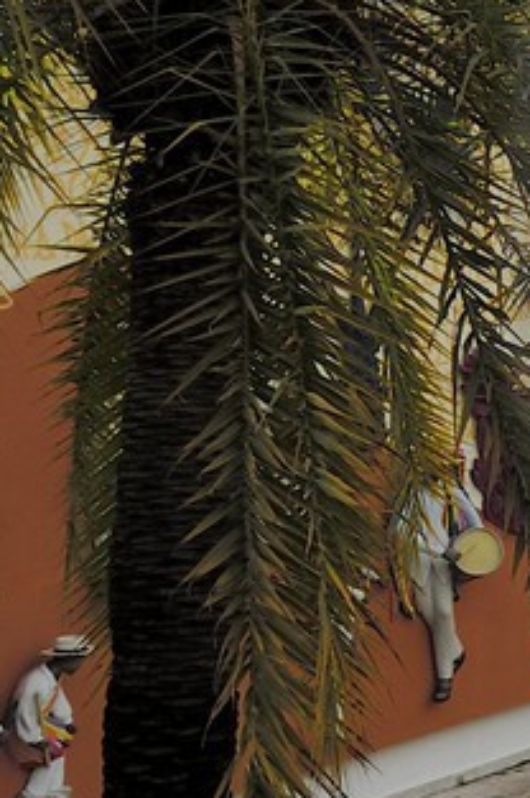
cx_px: 1544
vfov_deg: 22.0
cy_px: 242
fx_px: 2036
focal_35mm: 92
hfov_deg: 10.7
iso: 100
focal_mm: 12
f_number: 7.1
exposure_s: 1/125
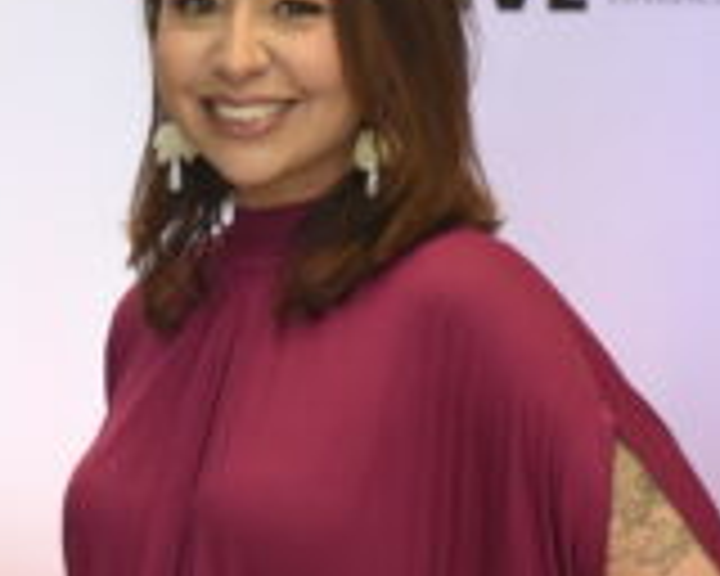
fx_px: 6244
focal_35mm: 293
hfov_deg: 6.6
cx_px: -162
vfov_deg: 5.3
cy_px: 223
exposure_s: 1/160
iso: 1600
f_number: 5.6
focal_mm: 65
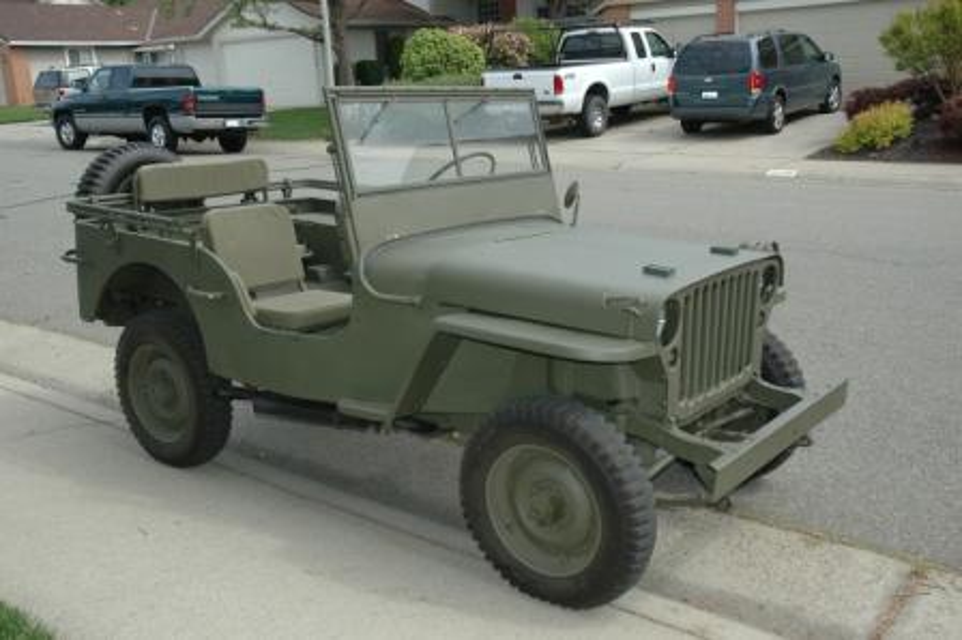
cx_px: 481
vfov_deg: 35.4
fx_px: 1001
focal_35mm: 38
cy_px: 320
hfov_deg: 51.3
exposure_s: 1/500
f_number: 5
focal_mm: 25
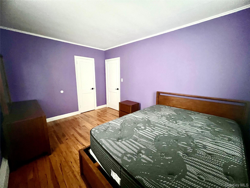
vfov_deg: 89.9
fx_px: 94
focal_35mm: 13
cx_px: 125
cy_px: 94
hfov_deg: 106.2
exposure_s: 1/30
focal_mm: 1.57
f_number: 1.8
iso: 800
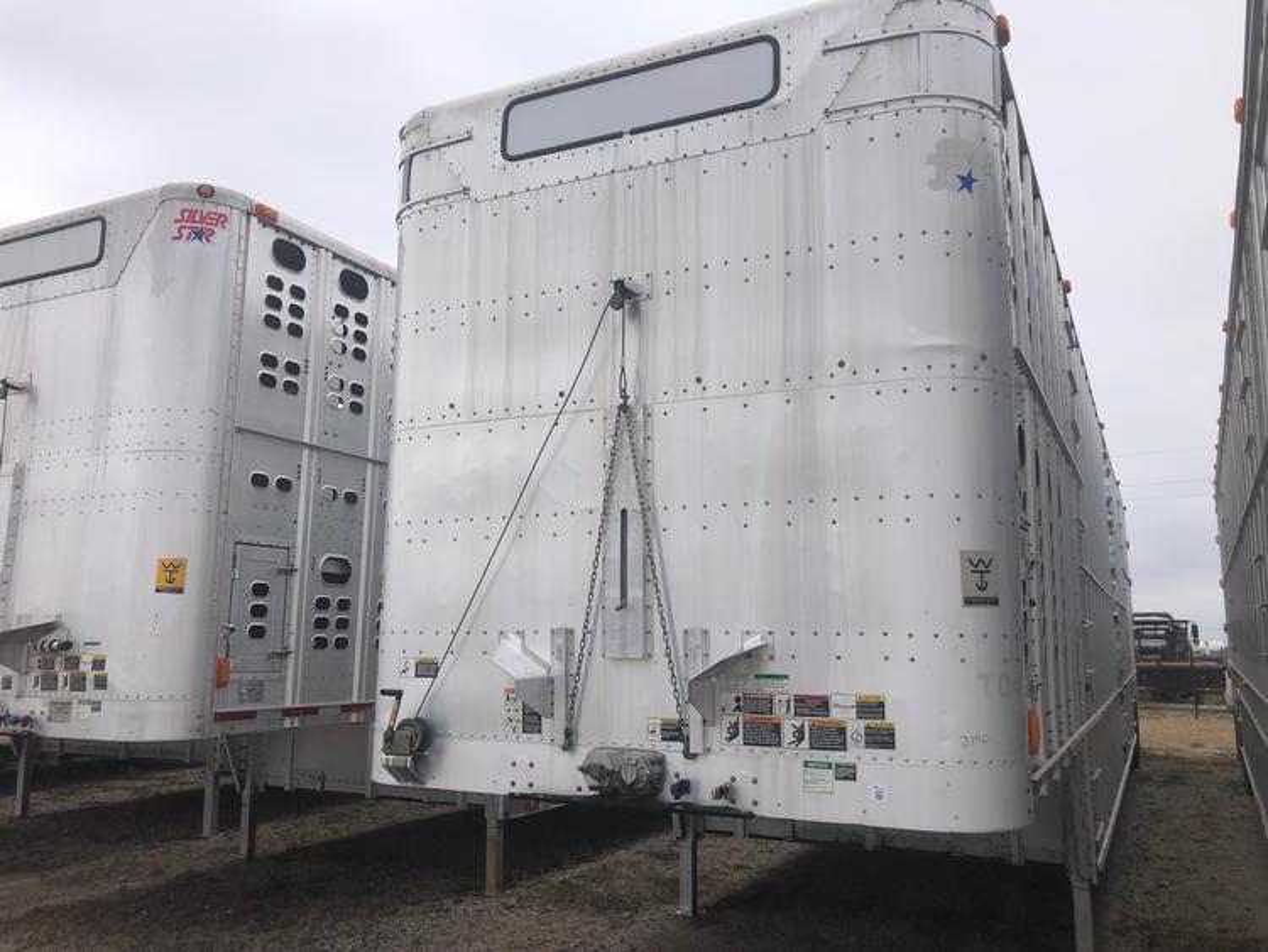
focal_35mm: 28
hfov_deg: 63.4
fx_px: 1026
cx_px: 634
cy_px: 476
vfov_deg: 49.8
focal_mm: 3.99
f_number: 1.8
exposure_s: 1/4049
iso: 25
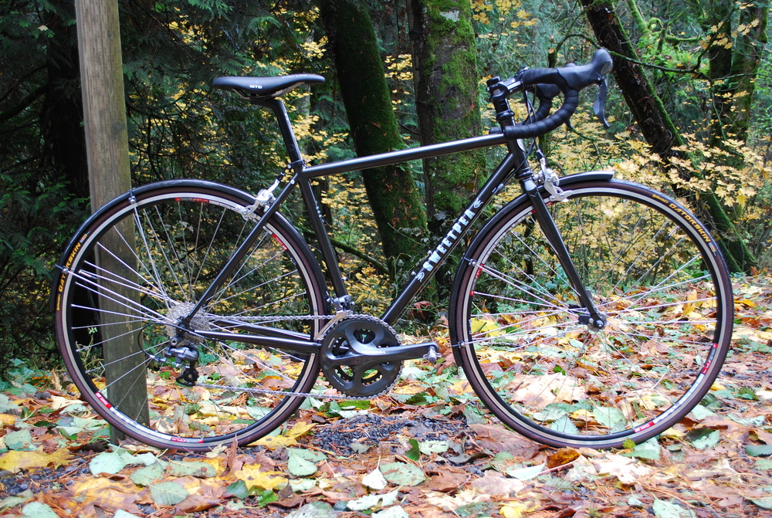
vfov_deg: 37.0
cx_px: 386
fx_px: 773
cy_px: 259
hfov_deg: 53.0
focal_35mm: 36
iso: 400
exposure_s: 1/50
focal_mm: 24
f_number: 4.2
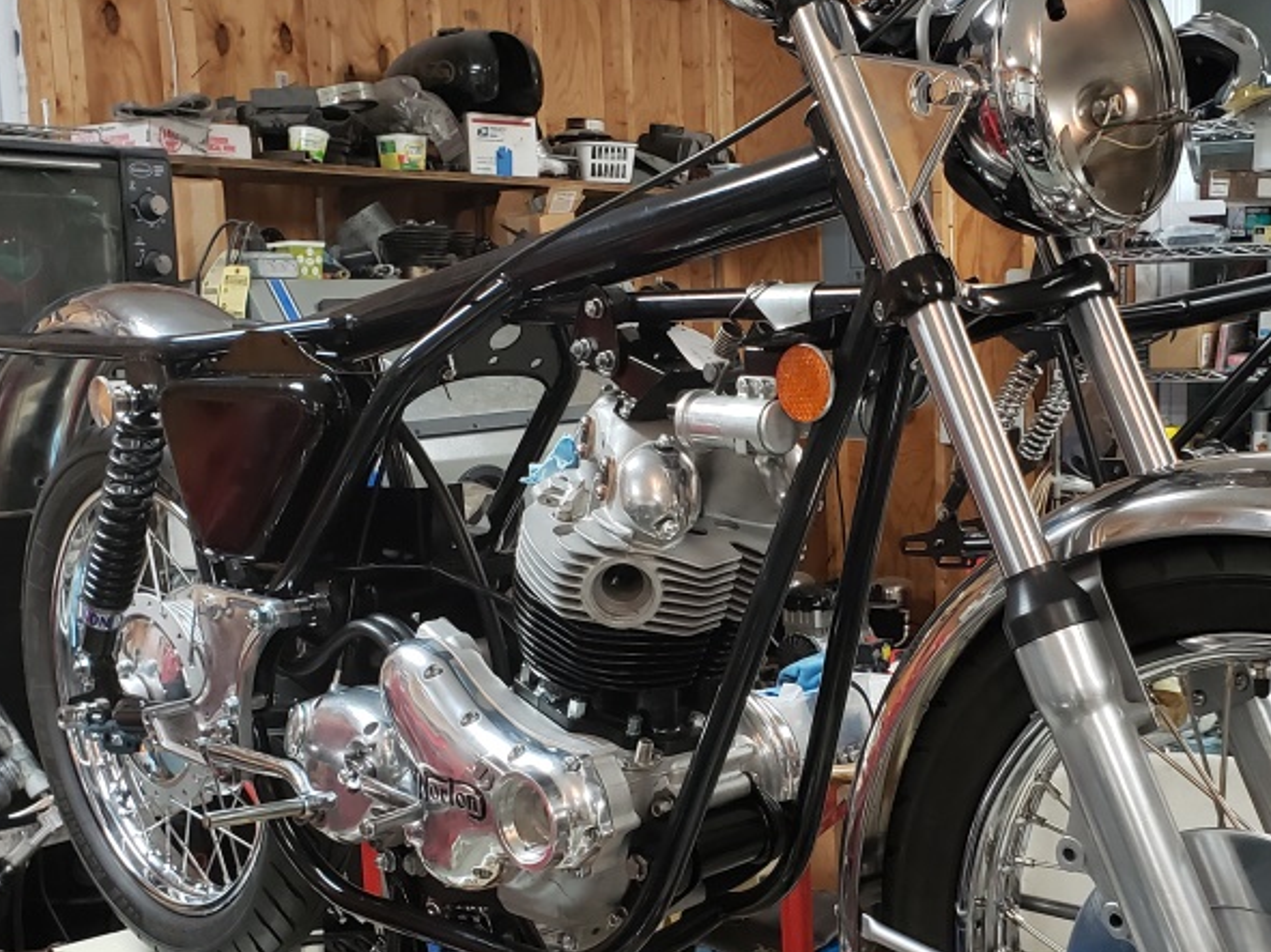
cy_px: 603
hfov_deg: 41.8
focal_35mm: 44
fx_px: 1615
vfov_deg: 32.7
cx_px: 938
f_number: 2.4
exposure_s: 1/40
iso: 320
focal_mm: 4.3
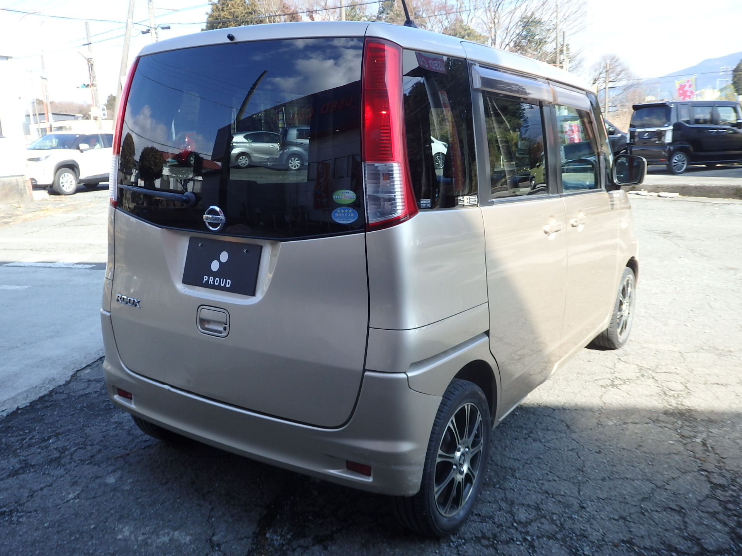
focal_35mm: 30
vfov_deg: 46.8
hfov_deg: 60.0
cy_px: 278
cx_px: 371
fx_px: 643
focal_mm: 5.5
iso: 125
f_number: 3.3
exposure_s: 1/400
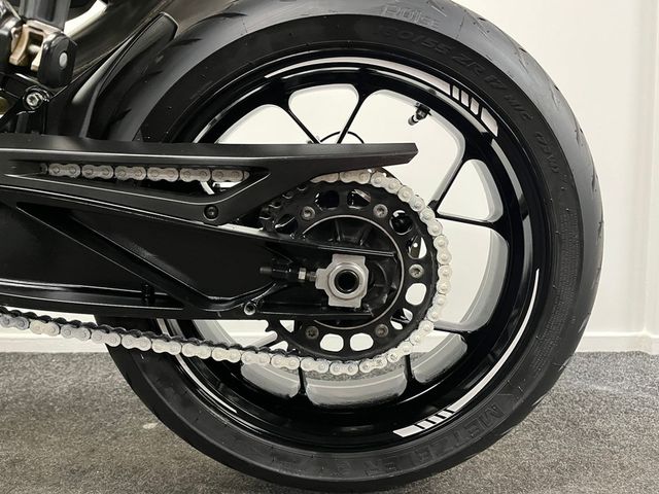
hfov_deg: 67.3
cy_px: 247
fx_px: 495
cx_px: 330
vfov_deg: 53.1
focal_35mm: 26
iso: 400
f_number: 1.6
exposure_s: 1/50
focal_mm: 5.1
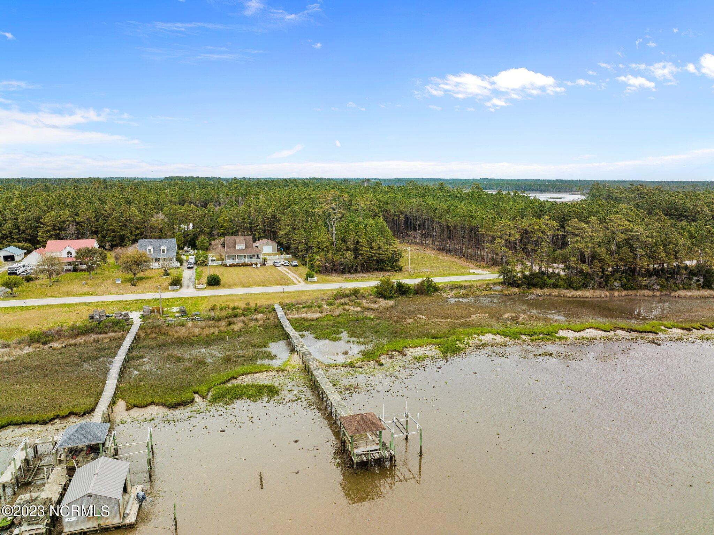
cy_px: 268
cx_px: 357
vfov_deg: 56.8
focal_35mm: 24
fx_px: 495
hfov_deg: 71.6
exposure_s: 1/320
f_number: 4
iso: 100
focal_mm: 12.29
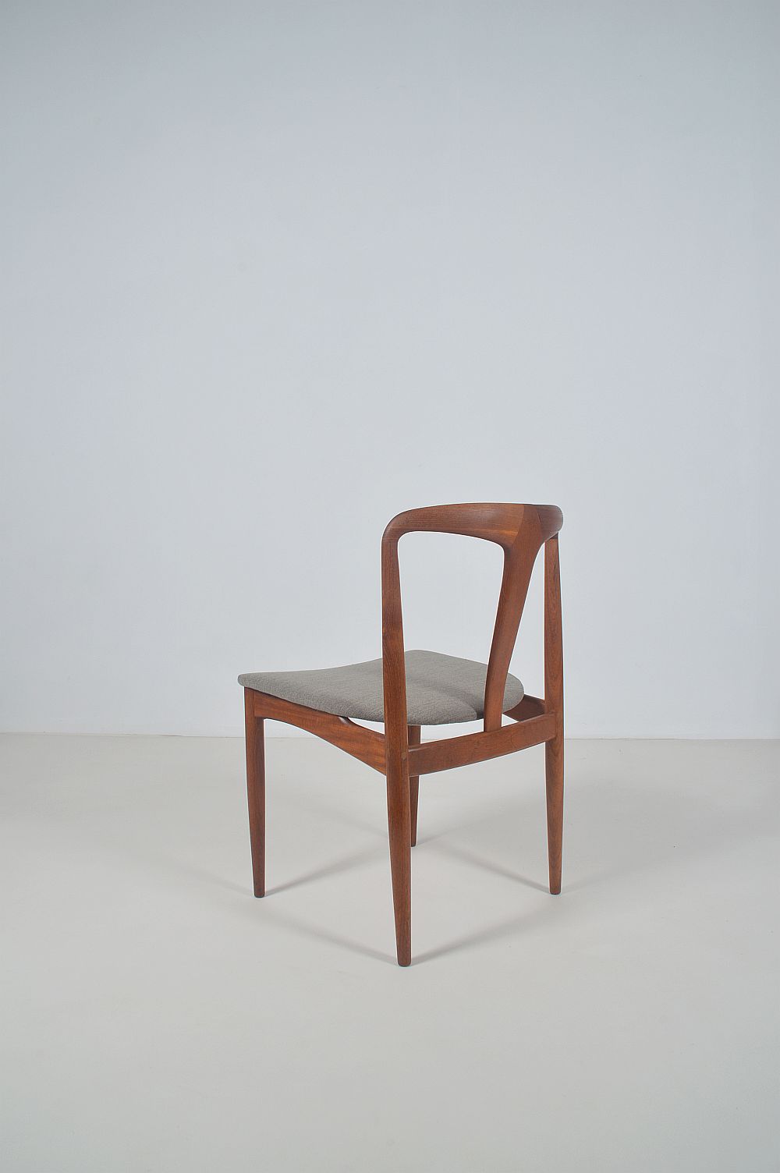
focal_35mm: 27
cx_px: 390
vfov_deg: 67.4
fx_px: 879
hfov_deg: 47.8
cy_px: 586
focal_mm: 18
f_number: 22
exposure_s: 1/125
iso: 100
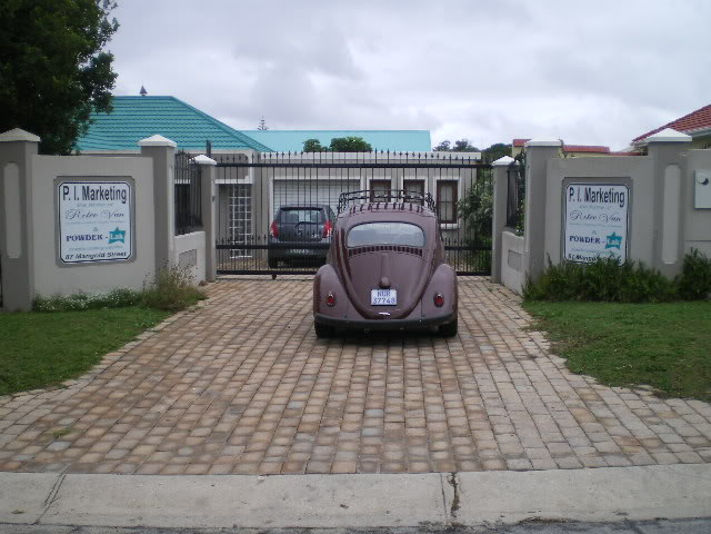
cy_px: 267
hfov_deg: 49.0
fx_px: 781
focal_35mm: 38
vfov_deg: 37.7
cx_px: 356
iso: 64
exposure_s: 1/50
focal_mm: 6.3
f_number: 3.1
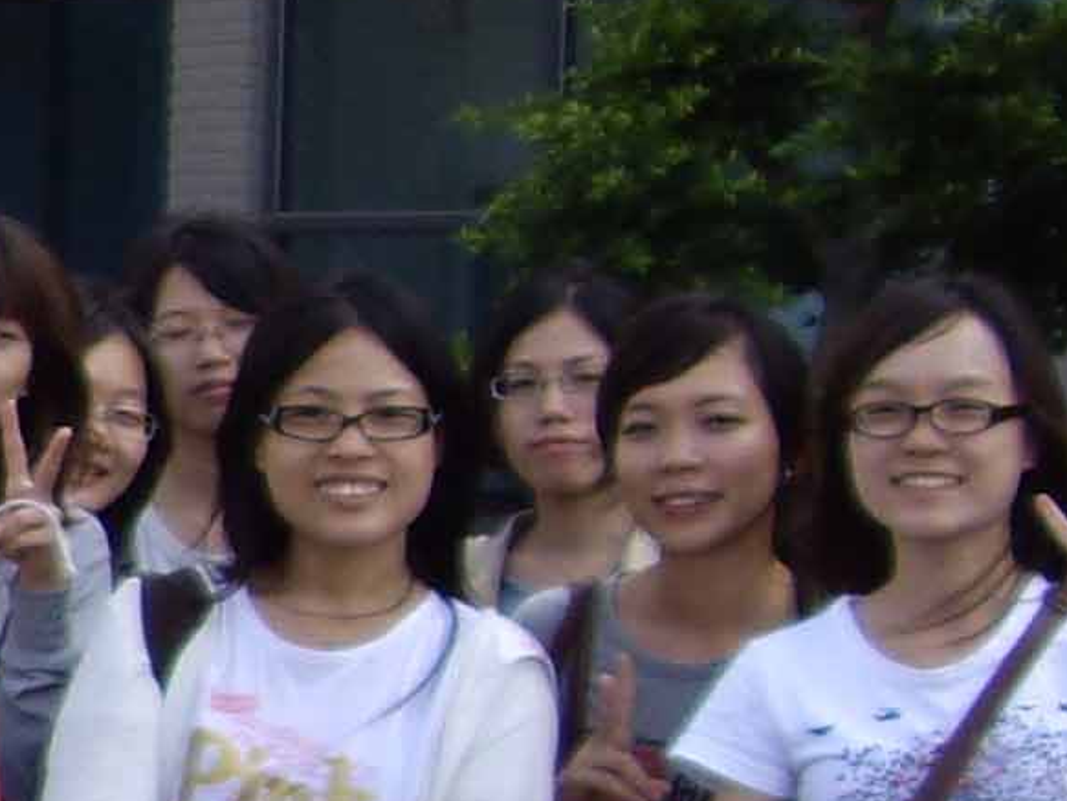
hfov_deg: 7.5
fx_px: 7339
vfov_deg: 6.2
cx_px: -1901
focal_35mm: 238
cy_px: 927
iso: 64
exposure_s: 1/200
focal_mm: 7.9
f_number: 2.8
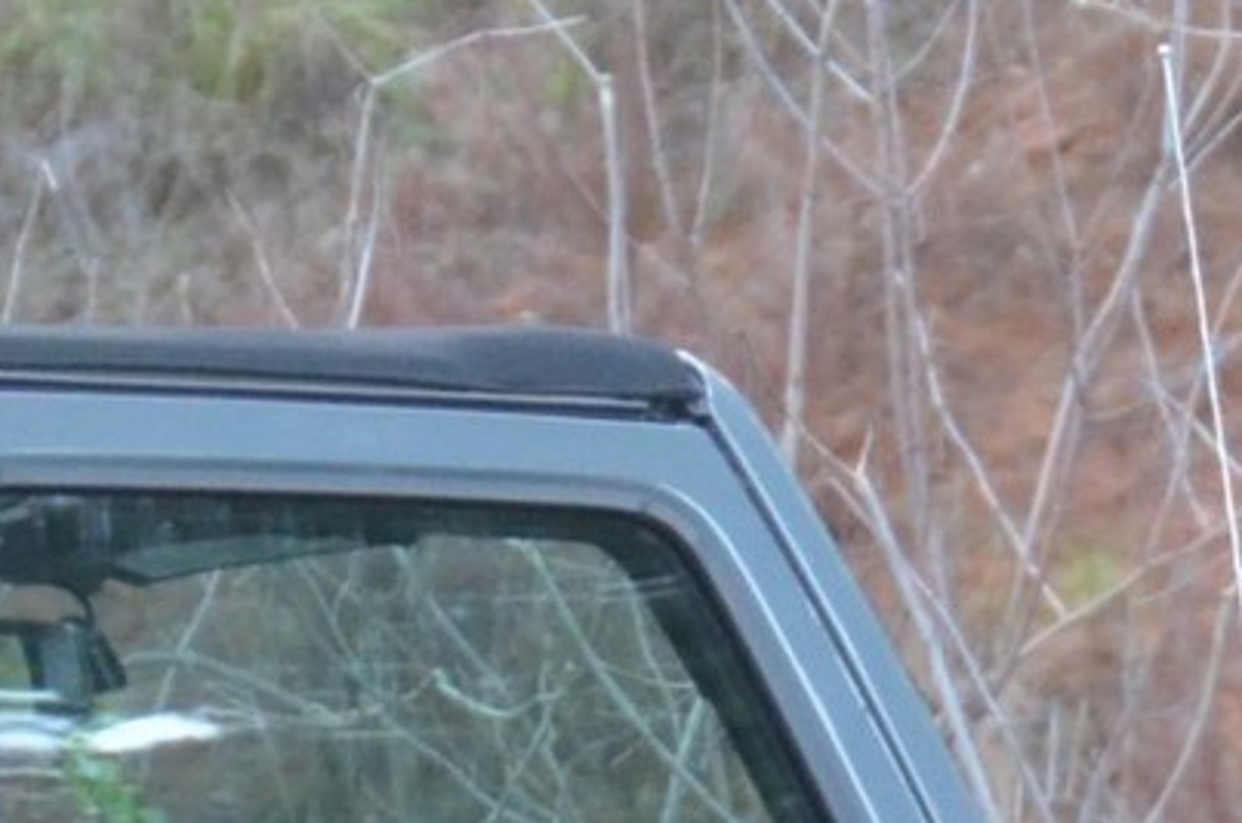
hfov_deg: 2.3
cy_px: 1775
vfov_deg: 1.5
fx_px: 30406
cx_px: -262
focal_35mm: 883
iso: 1600
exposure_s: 1/320
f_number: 5.3
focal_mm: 95
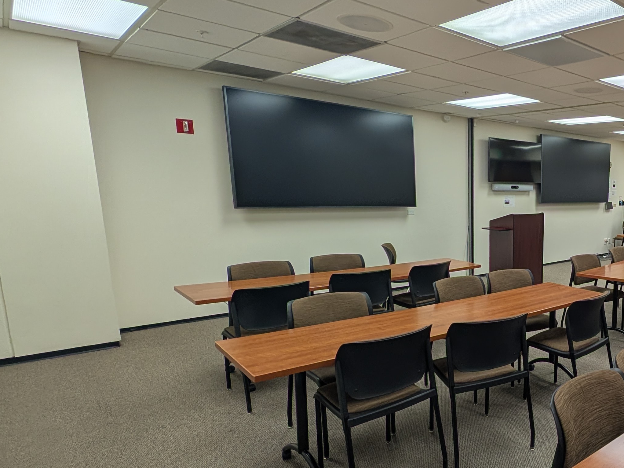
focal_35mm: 24
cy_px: 277
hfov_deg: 60.5
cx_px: 562
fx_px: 433
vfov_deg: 56.4
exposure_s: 1/120
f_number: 1.95
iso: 69
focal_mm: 2.23
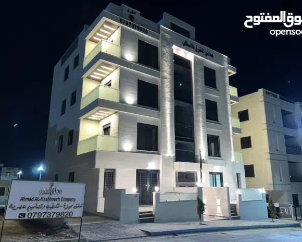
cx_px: 166
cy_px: 124
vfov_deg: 51.5
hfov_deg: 62.1
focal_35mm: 28
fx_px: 250
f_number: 1.5
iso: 80
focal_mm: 5.7
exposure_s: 1/9
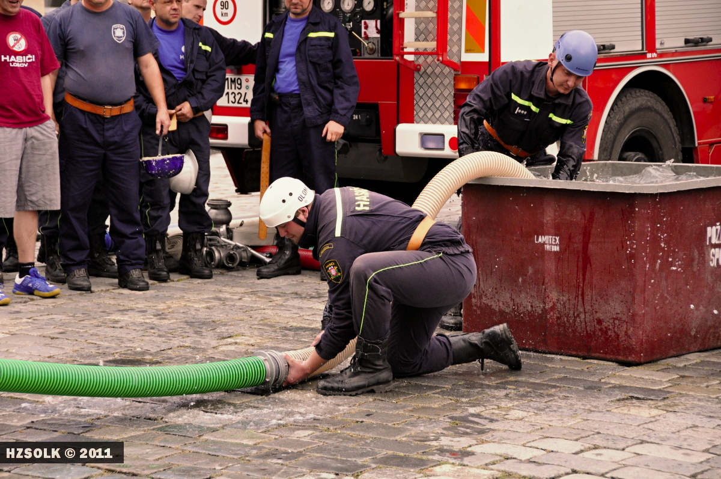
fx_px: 2100
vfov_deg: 13.0
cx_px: 360
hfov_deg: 19.5
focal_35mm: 105
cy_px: 240
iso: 1250
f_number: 5.6
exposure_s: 1/1600
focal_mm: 70
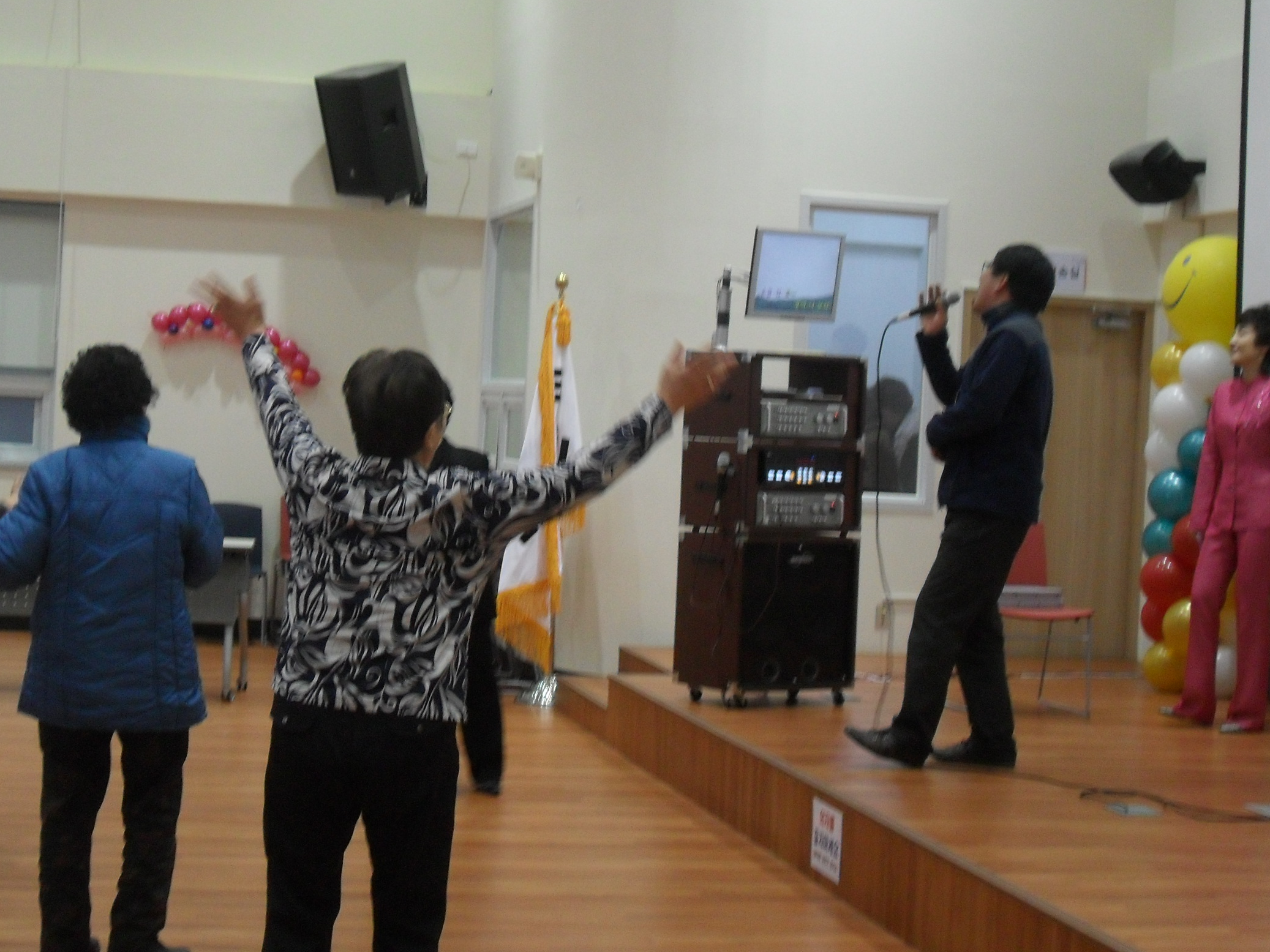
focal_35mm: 75
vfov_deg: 19.6
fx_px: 2751
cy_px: 407
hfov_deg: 26.0
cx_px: 592
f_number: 3.7
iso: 200
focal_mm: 10.5
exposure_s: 1/30
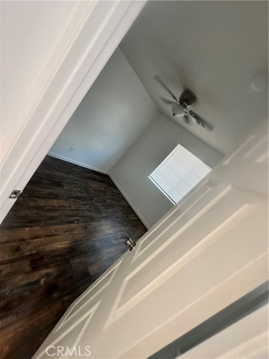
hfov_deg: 85.7
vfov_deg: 102.1
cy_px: 180
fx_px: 145
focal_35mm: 14
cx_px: 134
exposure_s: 1/60
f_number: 2.2
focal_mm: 2.22
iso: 400
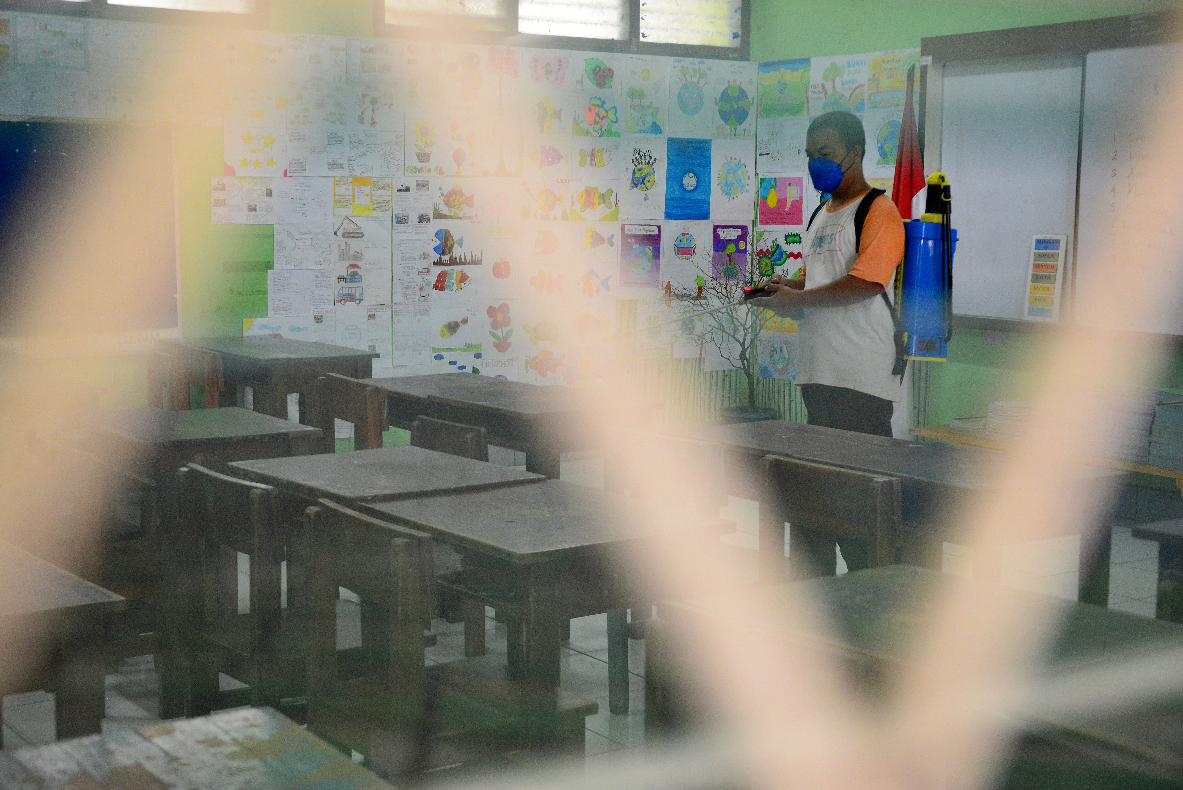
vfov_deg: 24.6
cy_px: 395
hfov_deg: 36.2
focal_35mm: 55
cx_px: 592
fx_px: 1808
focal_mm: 55
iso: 3200
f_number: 4
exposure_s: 1/100
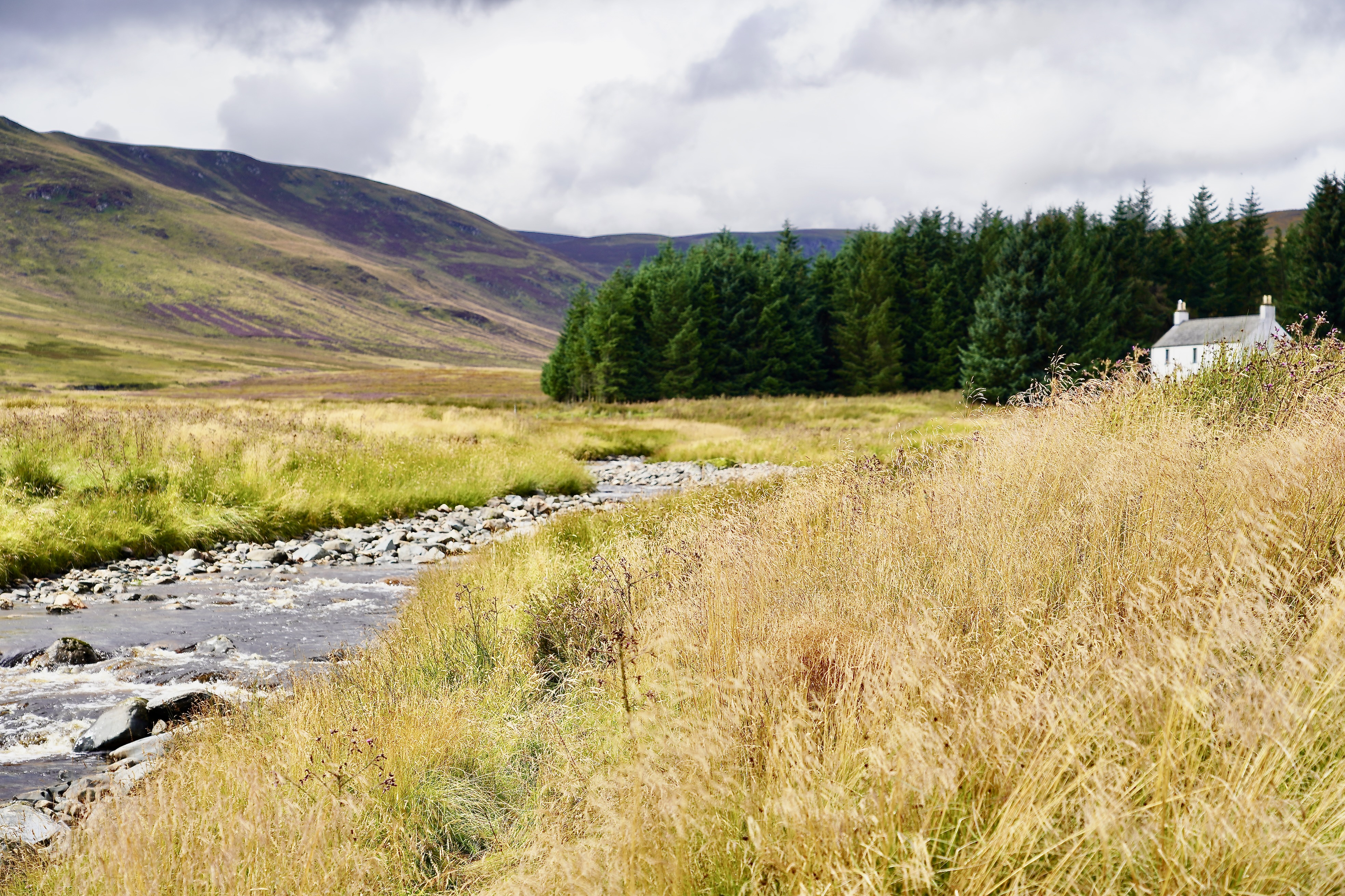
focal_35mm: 67
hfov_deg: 30.1
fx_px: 2503
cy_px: 448
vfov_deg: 20.3
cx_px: 672
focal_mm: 67
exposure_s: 1/400
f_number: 5
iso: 100
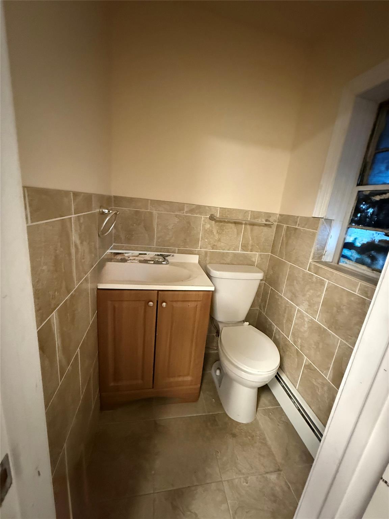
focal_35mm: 14
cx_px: 194
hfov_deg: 85.7
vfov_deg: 102.1
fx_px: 210
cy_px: 260
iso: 1250
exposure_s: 1/40
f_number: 2.2
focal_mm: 2.22
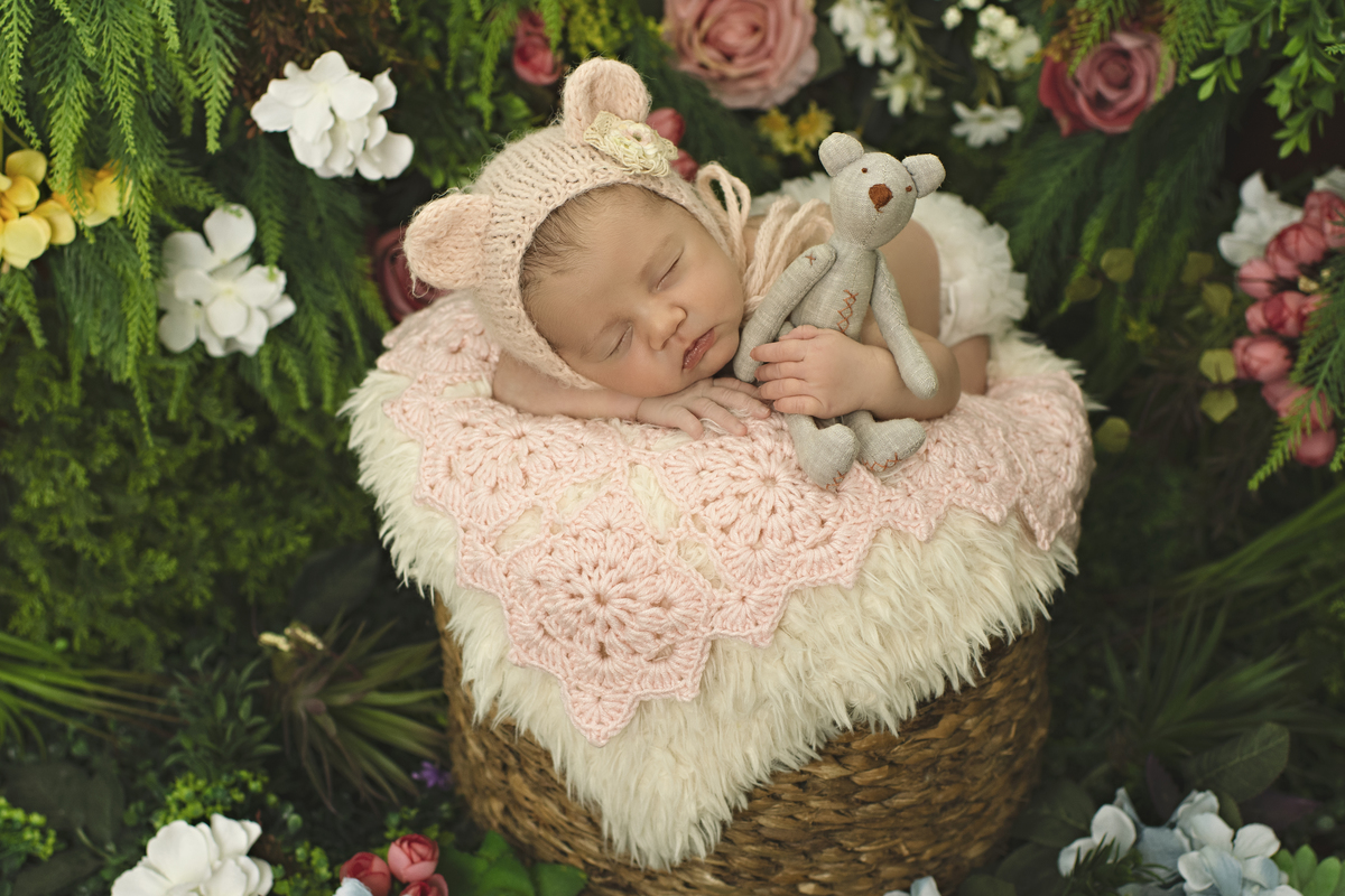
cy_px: 448
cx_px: 672
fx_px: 1961
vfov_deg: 25.8
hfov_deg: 37.9
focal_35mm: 52
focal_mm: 35
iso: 400
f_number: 2.8
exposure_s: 1/200
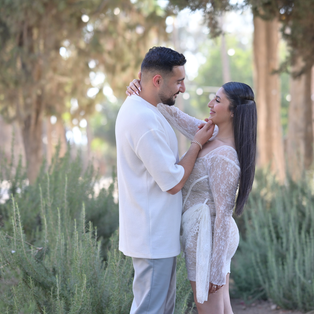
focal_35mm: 109
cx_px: 199
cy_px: 157
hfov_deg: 16.0
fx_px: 1119
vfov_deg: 16.0
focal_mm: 85
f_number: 2.5
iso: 200
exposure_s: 1/500
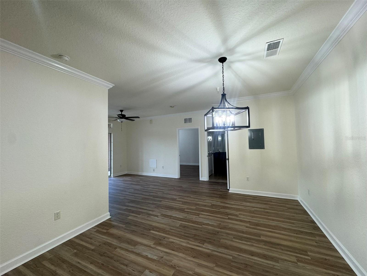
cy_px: 138
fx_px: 148
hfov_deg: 102.1
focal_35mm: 14
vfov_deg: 85.7
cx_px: 184
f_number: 2.2
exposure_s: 1/120
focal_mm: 2.22
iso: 160
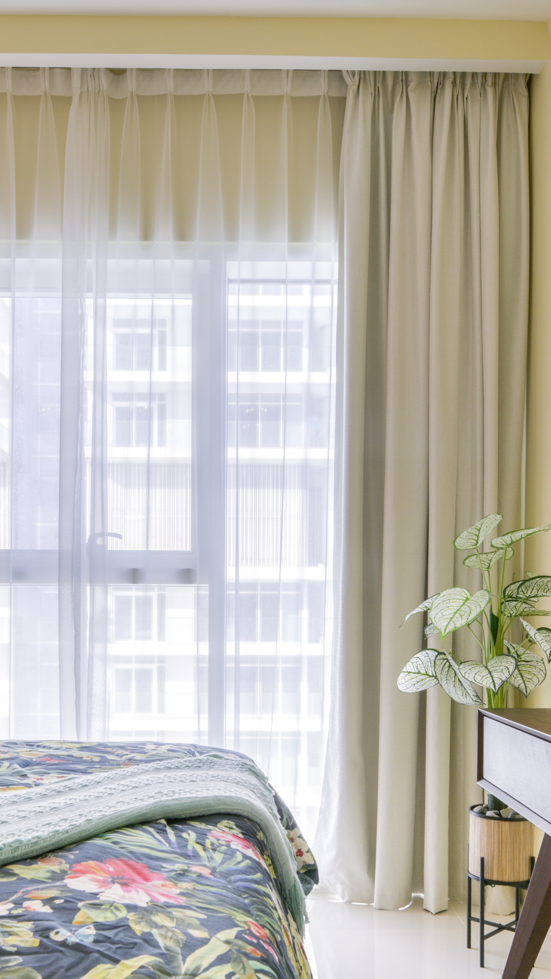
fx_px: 857
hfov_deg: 35.6
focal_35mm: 33
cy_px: 664
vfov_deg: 58.0
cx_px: 274
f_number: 10
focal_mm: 14
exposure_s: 1/15
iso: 100
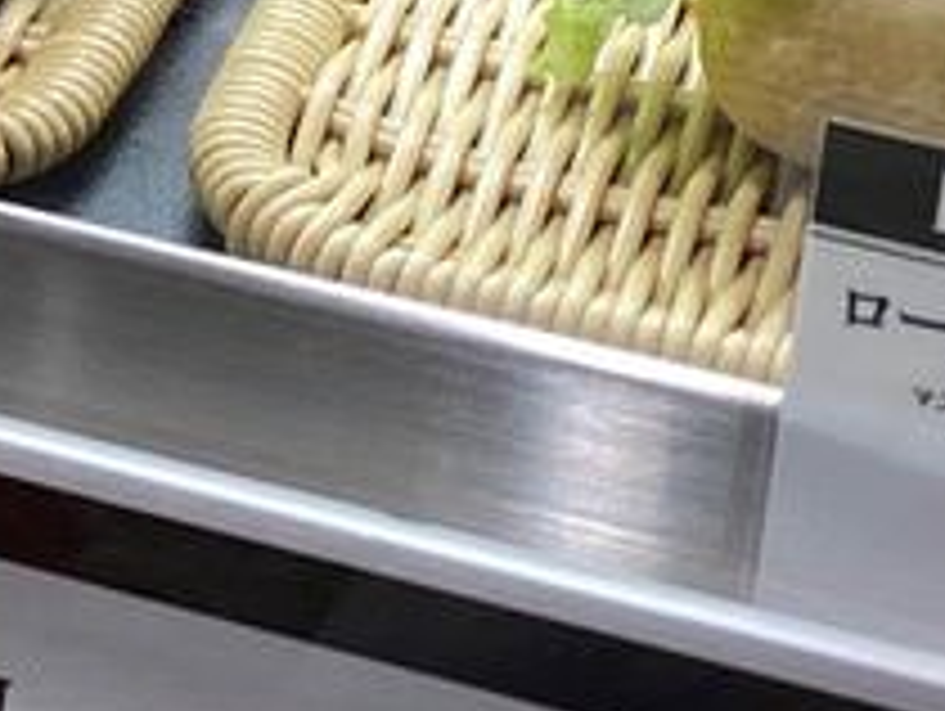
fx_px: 5411
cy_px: -1071
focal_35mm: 198
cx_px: -1503
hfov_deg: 8.8
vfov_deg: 7.0
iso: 32
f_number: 1.8
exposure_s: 1/106
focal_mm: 4.25
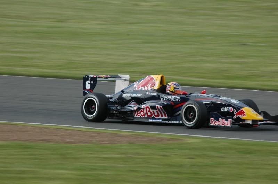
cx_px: 139
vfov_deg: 2.9
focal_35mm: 480
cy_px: 92
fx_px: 3701
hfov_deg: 4.3
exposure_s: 1/200
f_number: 11
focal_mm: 320
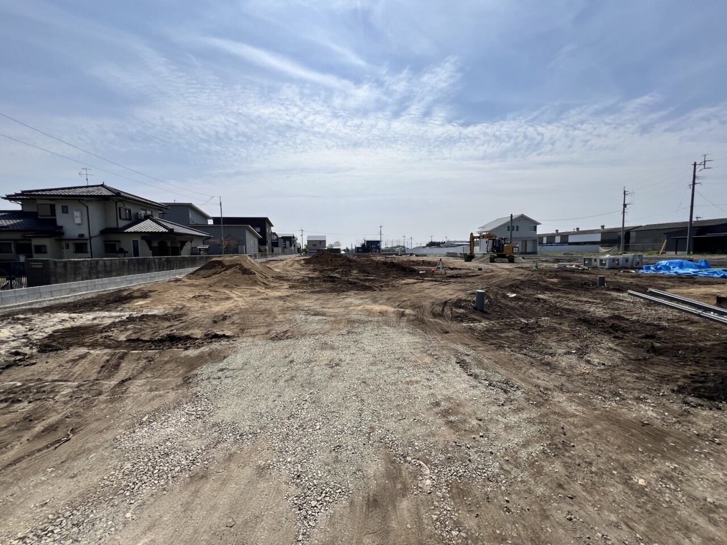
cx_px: 364
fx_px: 273
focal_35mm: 13
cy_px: 272
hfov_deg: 106.2
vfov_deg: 89.9
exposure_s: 1/4587
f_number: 1.8
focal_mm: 1.57
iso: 32
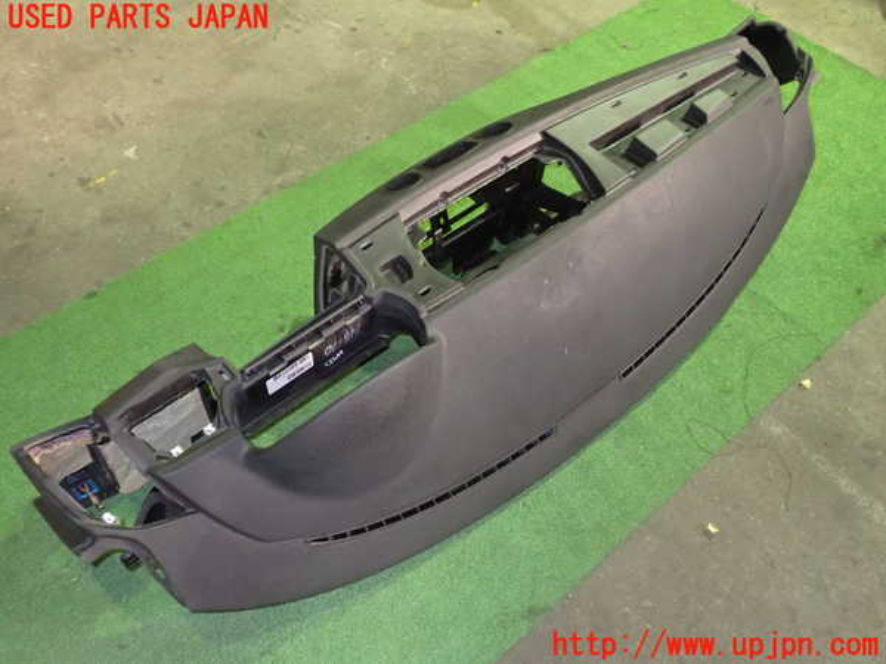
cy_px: 332
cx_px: 443
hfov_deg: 51.4
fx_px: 921
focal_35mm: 36
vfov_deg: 39.7
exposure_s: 1/40
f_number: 2.5
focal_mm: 6.37
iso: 640
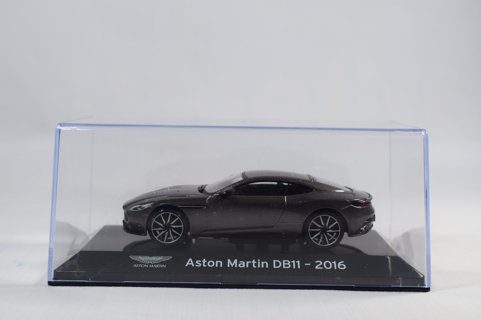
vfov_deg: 23.8
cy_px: 160
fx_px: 762
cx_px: 240
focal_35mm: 57
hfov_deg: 35.1
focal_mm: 38
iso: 400
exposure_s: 1/50
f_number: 8
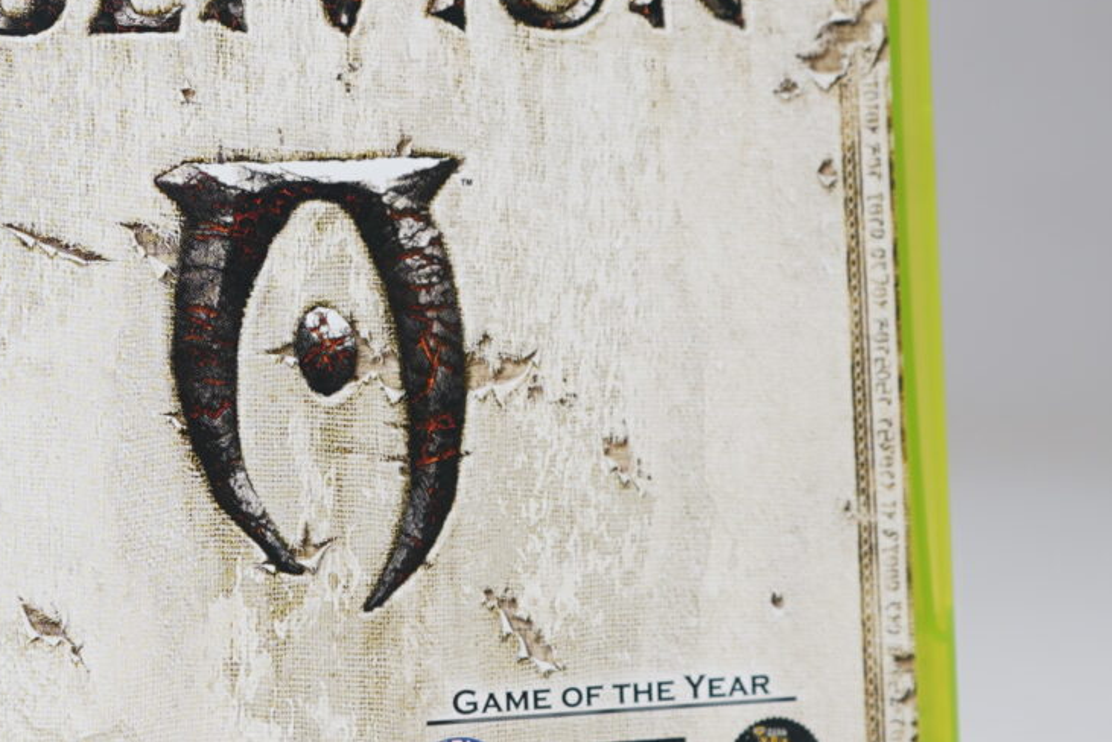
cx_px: 269
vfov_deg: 10.9
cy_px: 205
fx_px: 3893
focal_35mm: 126
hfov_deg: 16.2
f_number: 5
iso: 64
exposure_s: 1/4
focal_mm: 36
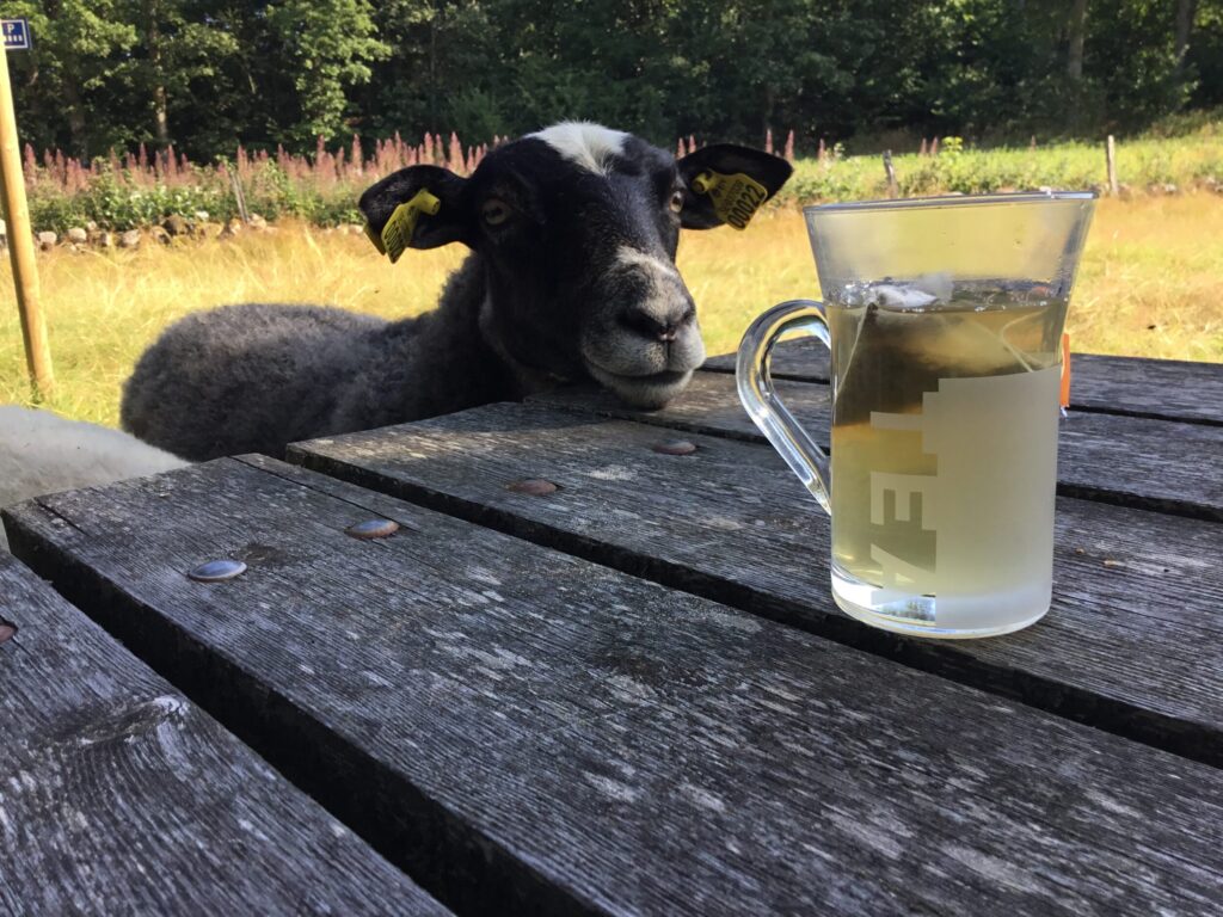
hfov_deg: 58.4
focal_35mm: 31
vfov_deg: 45.4
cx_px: 612
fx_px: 1095
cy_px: 458
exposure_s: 1/298
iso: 25
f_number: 2.4
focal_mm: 3.3
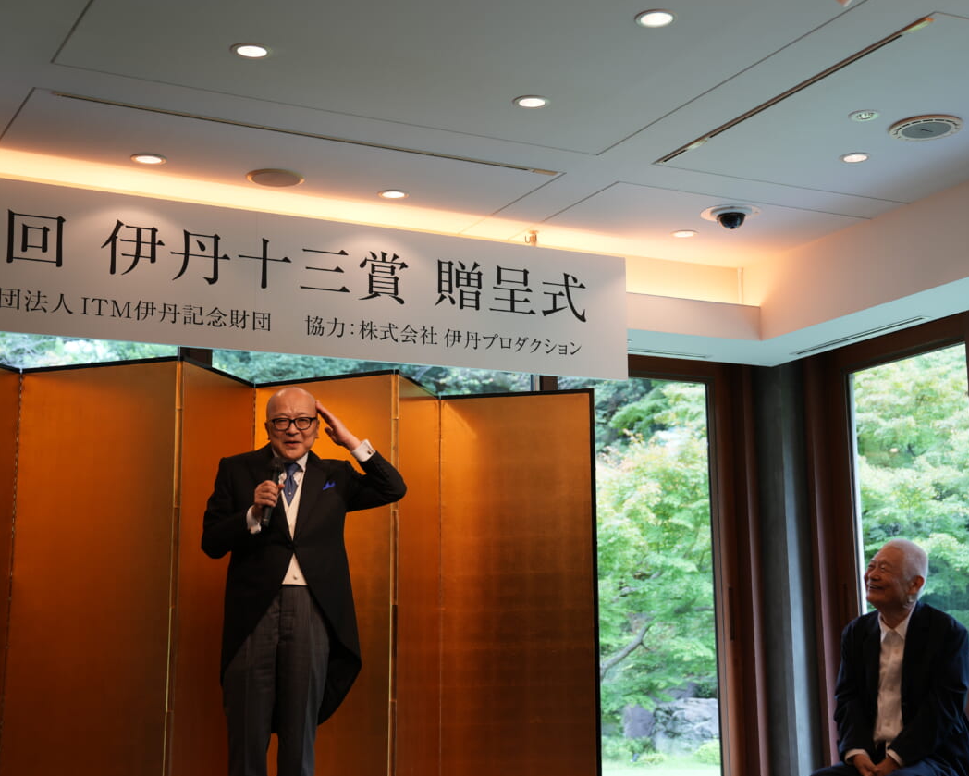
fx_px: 1578
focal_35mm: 55
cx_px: 589
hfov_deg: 34.0
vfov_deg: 27.6
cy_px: 385
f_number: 3.2
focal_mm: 48
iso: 100
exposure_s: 1/60
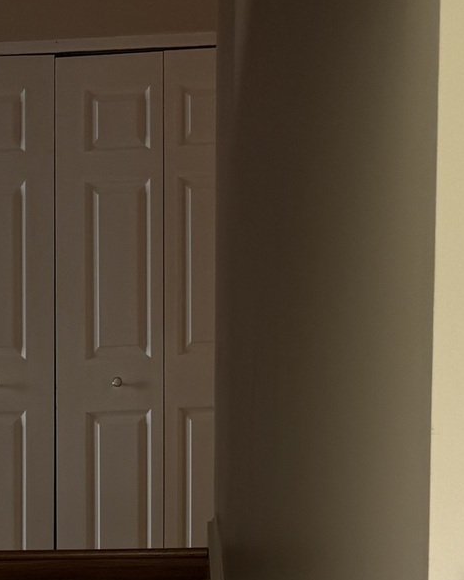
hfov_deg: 16.1
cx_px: -21
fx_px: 1596
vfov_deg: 16.4
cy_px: 1115
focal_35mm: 93
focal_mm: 6.76
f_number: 1.78
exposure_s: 1/273
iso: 64
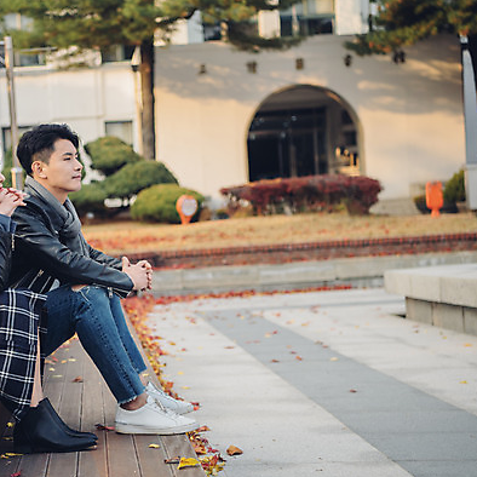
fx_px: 1169
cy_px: 238
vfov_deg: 23.1
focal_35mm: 75
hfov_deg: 22.9
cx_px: 141
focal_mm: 58
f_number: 3.2
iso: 250
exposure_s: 1/500
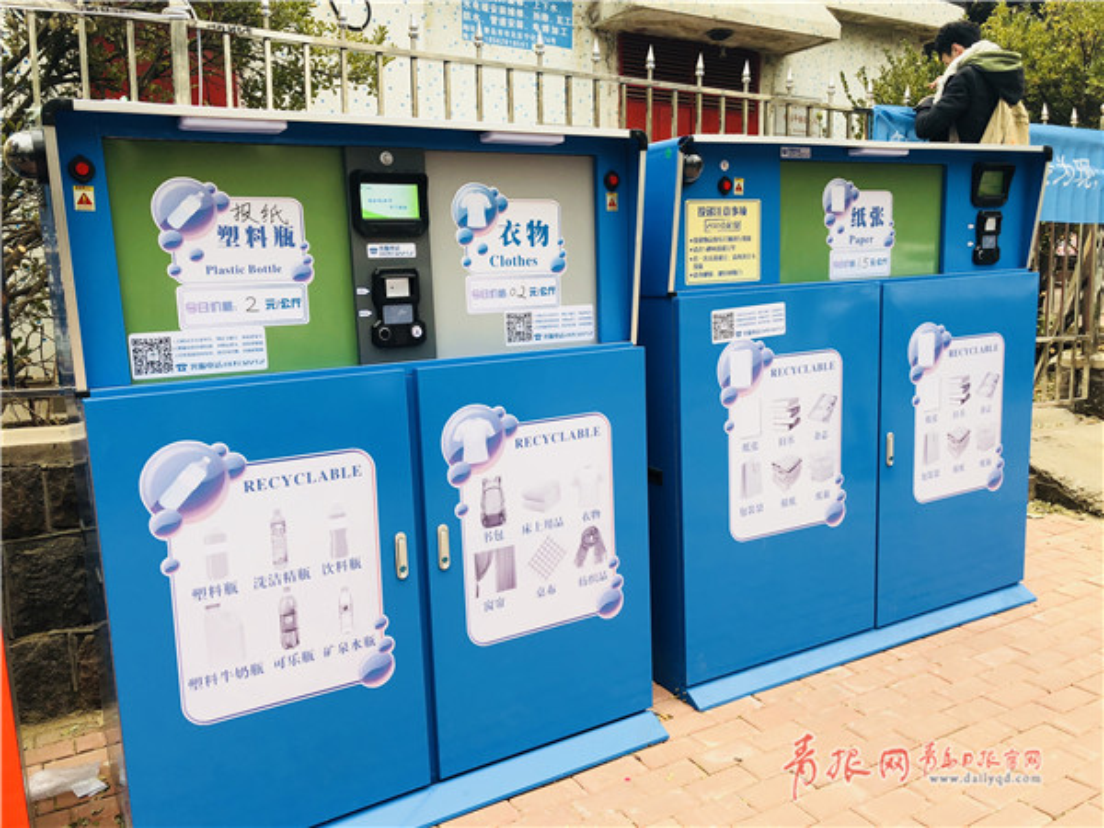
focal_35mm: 29
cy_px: 414
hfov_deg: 61.7
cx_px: 552
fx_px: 925
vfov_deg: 48.2
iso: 20
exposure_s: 1/100
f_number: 1.8
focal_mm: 3.99
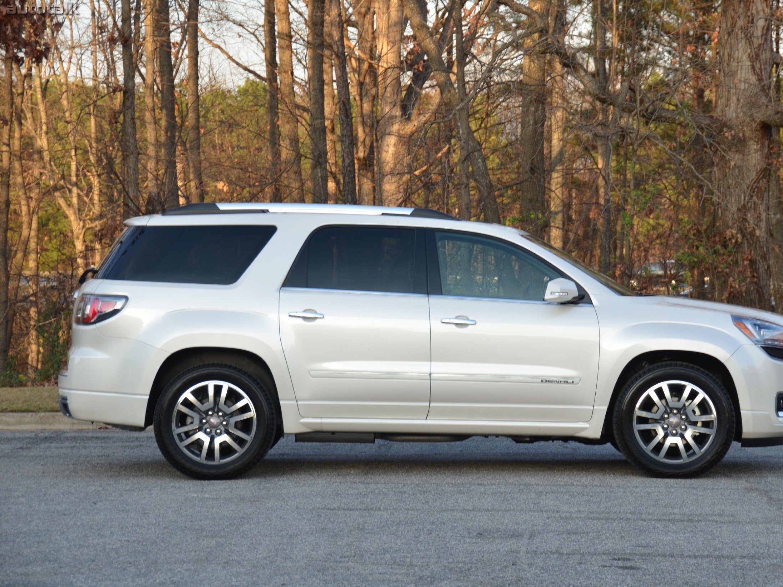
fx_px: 2602
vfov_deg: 12.9
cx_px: 446
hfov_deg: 17.1
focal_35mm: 115
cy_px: 295
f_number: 6.3
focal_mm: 70
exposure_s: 1/160
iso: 200
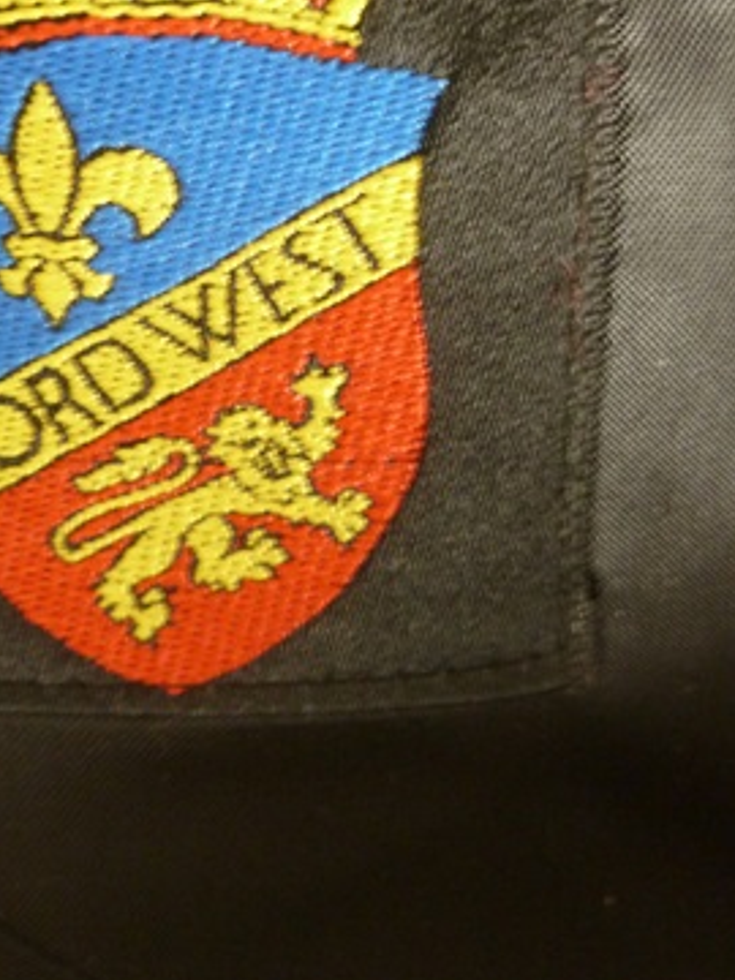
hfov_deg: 28.7
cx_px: 196
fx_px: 1416
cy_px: 182
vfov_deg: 36.7
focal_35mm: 50
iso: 400
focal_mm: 5.4
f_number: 3.4
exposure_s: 1/13
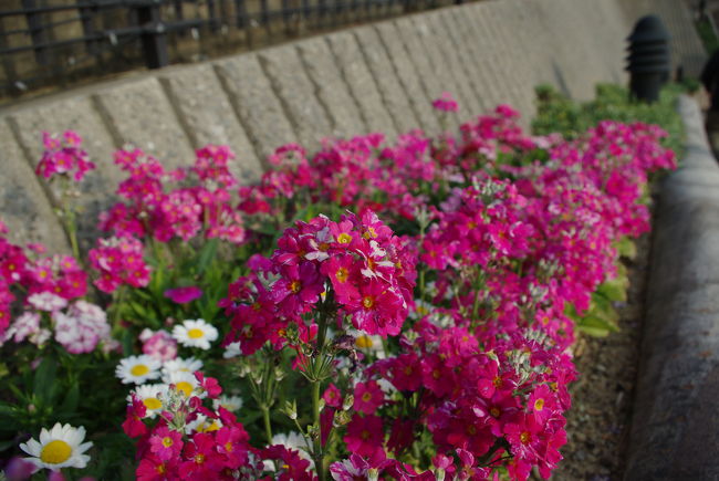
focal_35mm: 27
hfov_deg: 67.3
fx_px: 540
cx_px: 360
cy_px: 240
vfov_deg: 48.0
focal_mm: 18
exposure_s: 1/180
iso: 200
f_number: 8
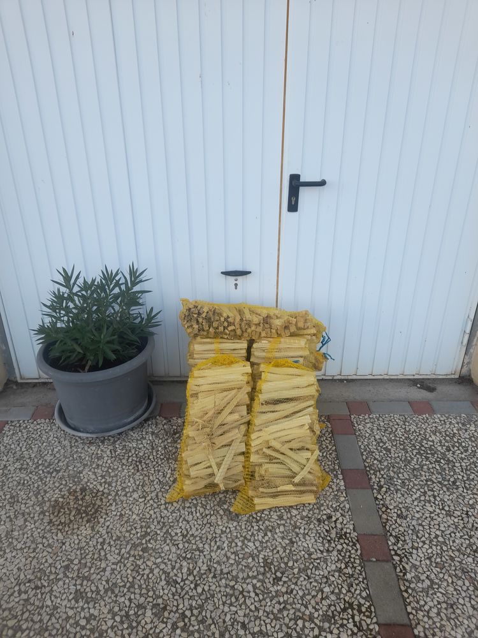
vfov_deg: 69.4
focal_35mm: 25
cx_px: 239
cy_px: 319
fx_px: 460
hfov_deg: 54.9
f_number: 2
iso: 20
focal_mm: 4.6
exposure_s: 1/104
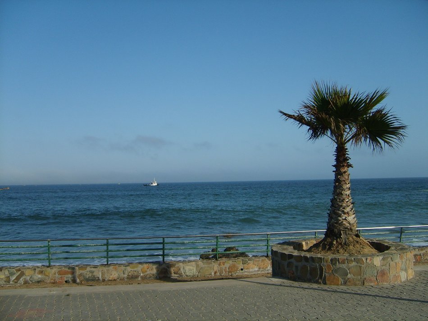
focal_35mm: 35
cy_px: 160
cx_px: 214
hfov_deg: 52.6
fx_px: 433
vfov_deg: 40.7
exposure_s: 1/1000
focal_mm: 5.8
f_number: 2.8
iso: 50
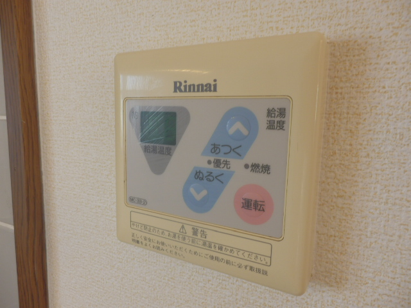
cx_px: 206
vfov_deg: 56.8
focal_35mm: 24
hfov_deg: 71.6
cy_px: 154
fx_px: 285
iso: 100
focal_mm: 4.2
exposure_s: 1/30
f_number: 3
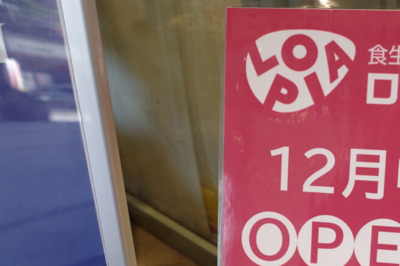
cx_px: 317
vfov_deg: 23.8
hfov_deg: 35.2
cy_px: 250
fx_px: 611
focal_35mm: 55
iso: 100
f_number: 2.8
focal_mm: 18.3
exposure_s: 1/50
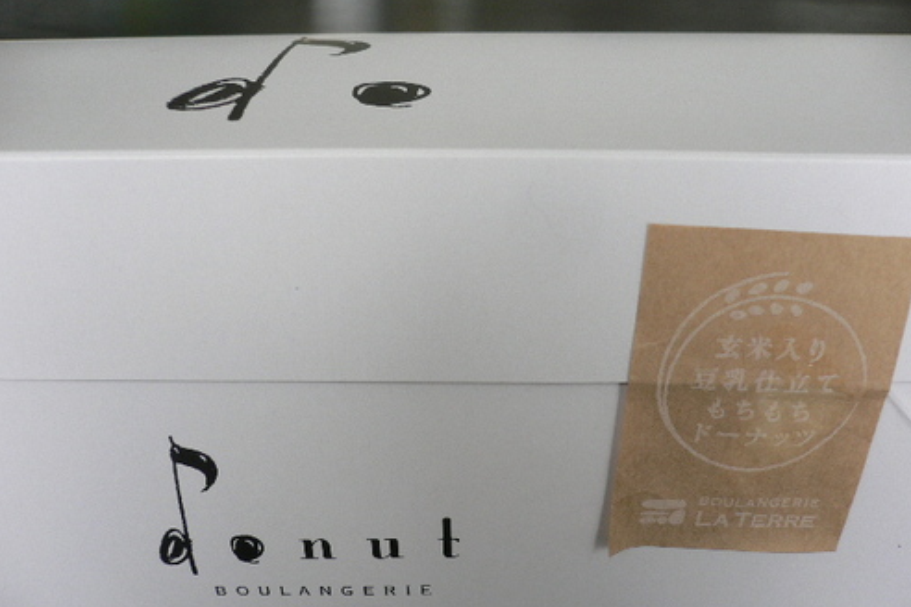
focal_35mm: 37
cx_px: 459
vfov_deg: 35.9
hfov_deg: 51.9
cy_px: 338
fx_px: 936
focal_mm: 5.8
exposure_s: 1/125
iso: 80
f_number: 2.8
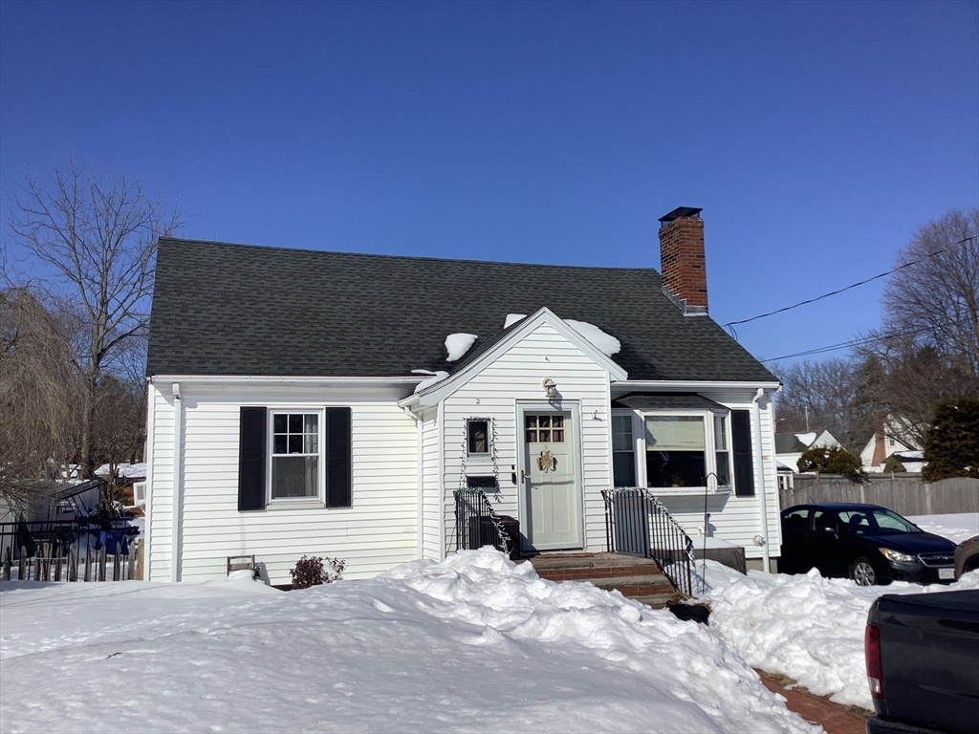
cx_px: 490
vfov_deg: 45.4
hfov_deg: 58.4
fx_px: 877
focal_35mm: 31
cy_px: 367
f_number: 2.4
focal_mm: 3.3
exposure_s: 1/4292
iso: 25
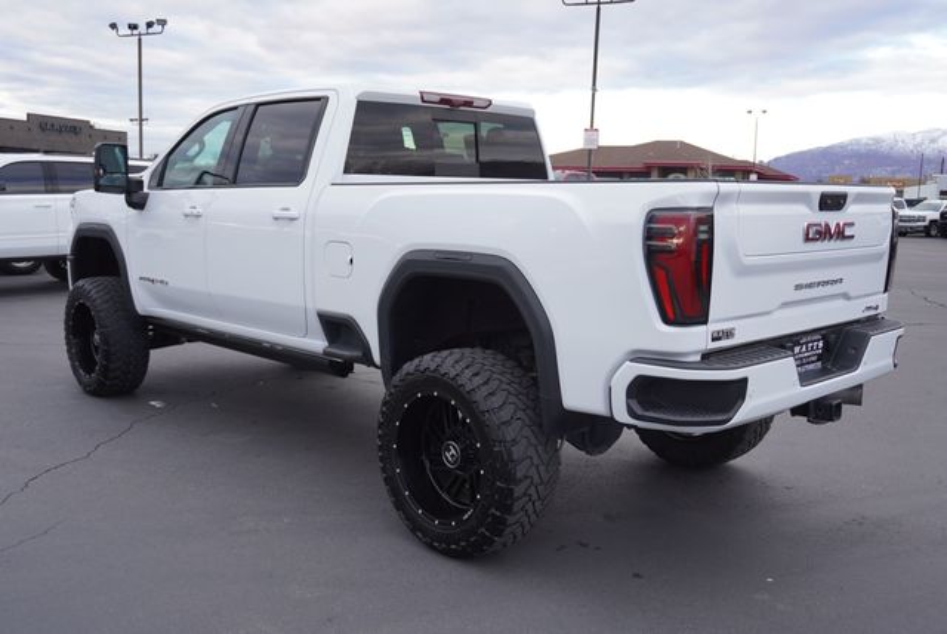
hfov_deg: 55.1
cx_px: 474
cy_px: 317
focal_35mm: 34
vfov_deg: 38.4
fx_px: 908
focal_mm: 23
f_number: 4
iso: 125
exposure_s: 1/60
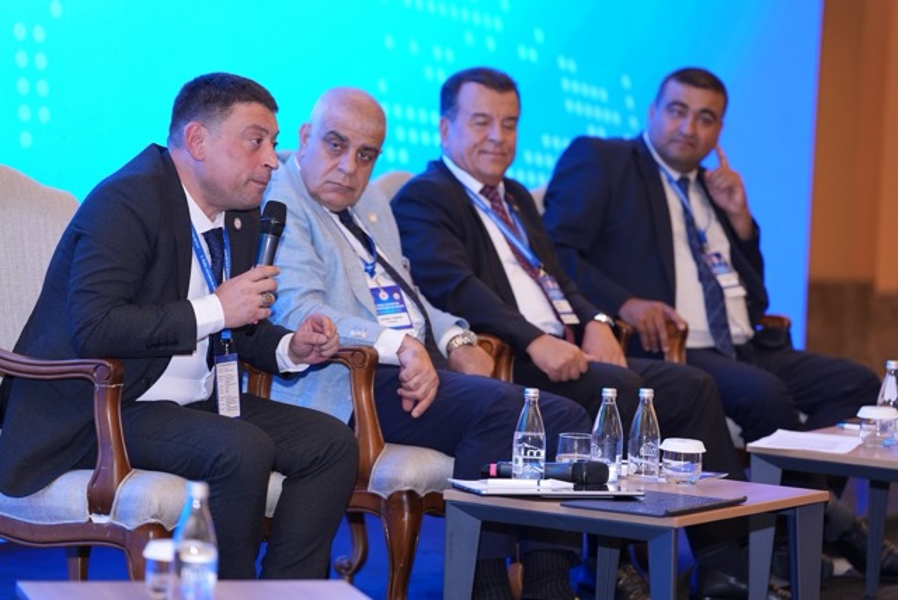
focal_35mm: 129
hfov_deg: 15.9
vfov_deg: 10.7
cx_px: 449
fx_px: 3221
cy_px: 300
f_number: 2.8
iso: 1000
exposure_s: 1/160
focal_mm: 129
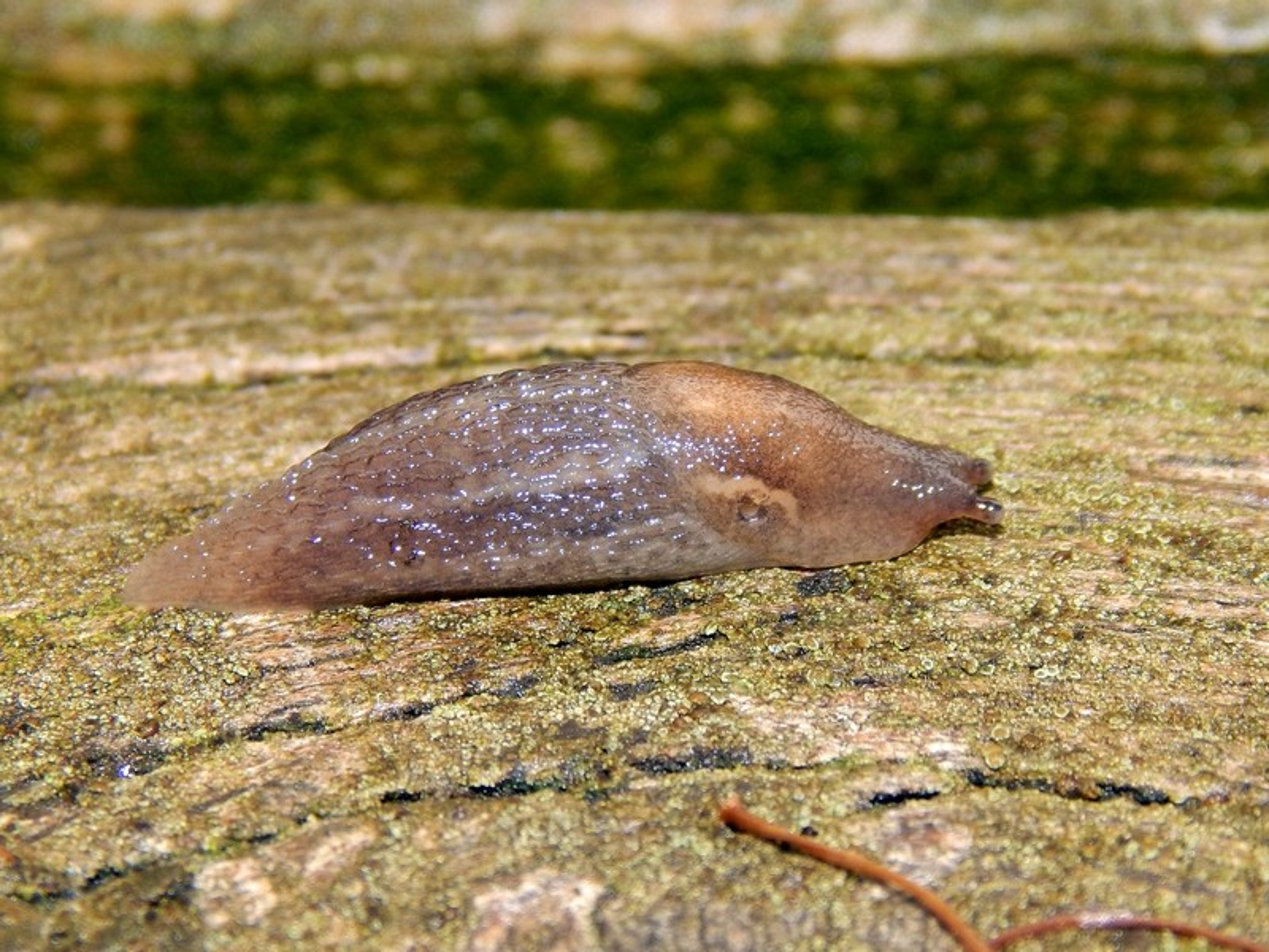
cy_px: 476
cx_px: 634
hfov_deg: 17.1
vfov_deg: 12.9
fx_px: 4216
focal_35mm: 115
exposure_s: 1/30
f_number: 9.2
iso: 125
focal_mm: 20.5
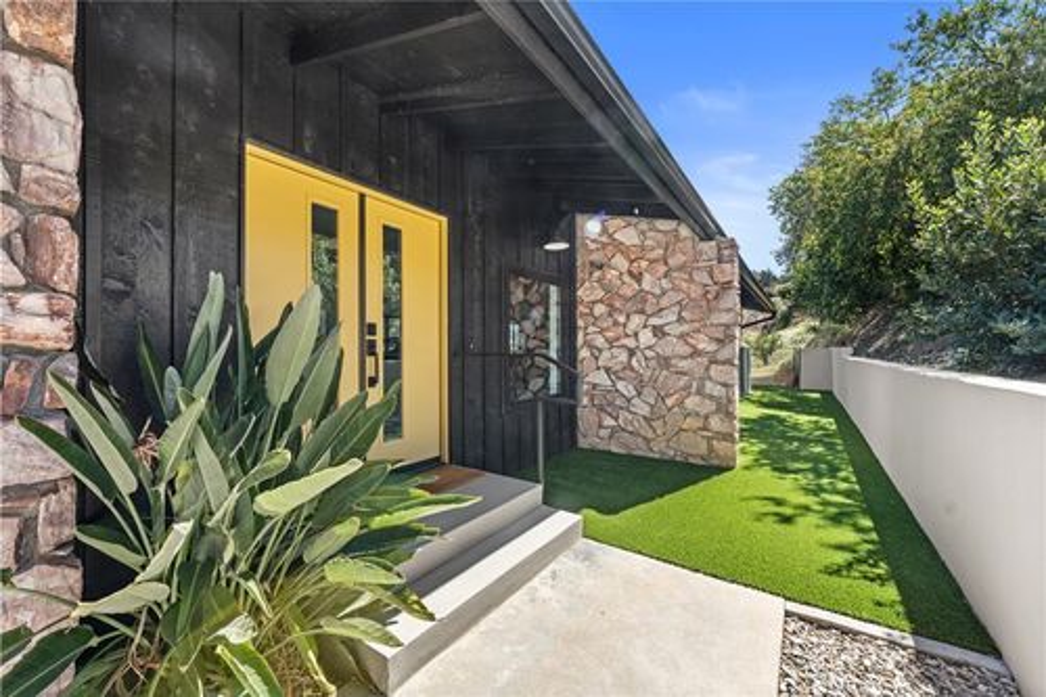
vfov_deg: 81.2
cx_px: 523
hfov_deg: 104.3
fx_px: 407
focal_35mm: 14
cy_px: 348
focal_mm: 14
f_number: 8
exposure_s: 1/40
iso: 400
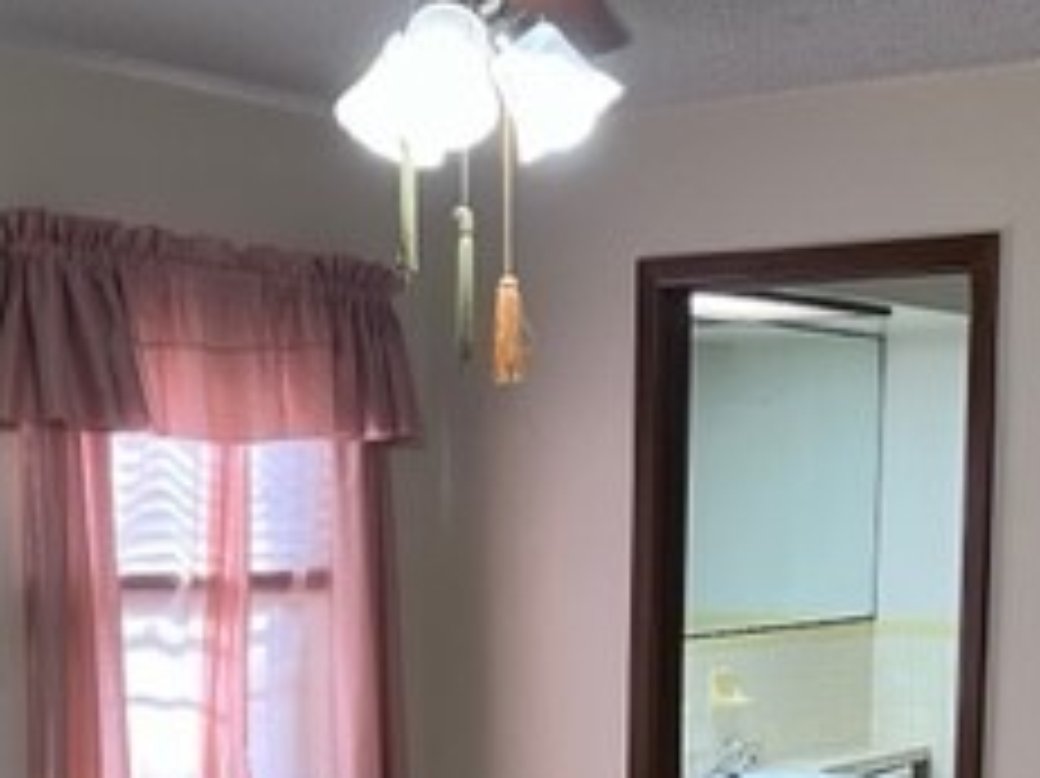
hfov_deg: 27.0
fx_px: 2162
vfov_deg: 19.8
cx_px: 495
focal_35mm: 72
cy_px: 769
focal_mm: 5.7
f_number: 1.5
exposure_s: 1/60
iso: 125
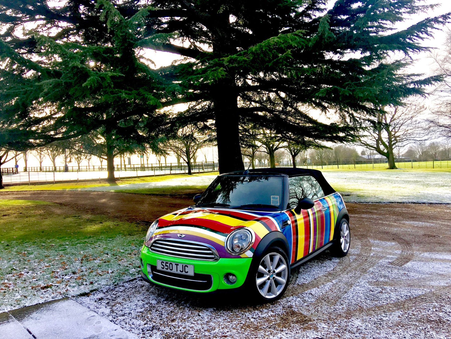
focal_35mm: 29
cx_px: 226
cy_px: 170
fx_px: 378
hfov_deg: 61.7
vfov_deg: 48.2
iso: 25
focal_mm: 4.15
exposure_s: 1/519
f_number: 2.2
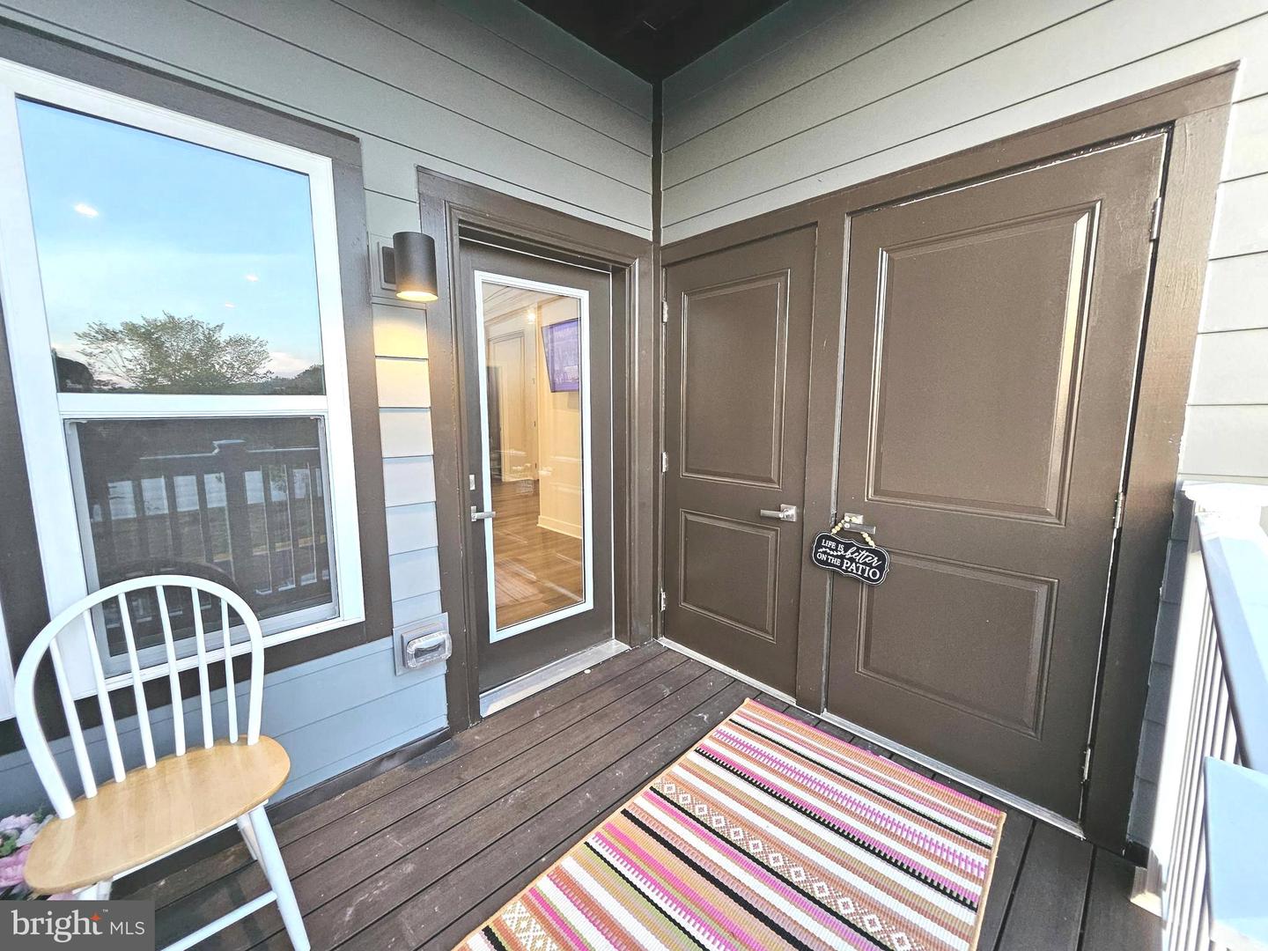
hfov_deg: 106.2
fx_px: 476
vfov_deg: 89.9
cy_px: 476
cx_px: 634
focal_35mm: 13
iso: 200
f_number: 2.2
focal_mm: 1.74
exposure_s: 1/60
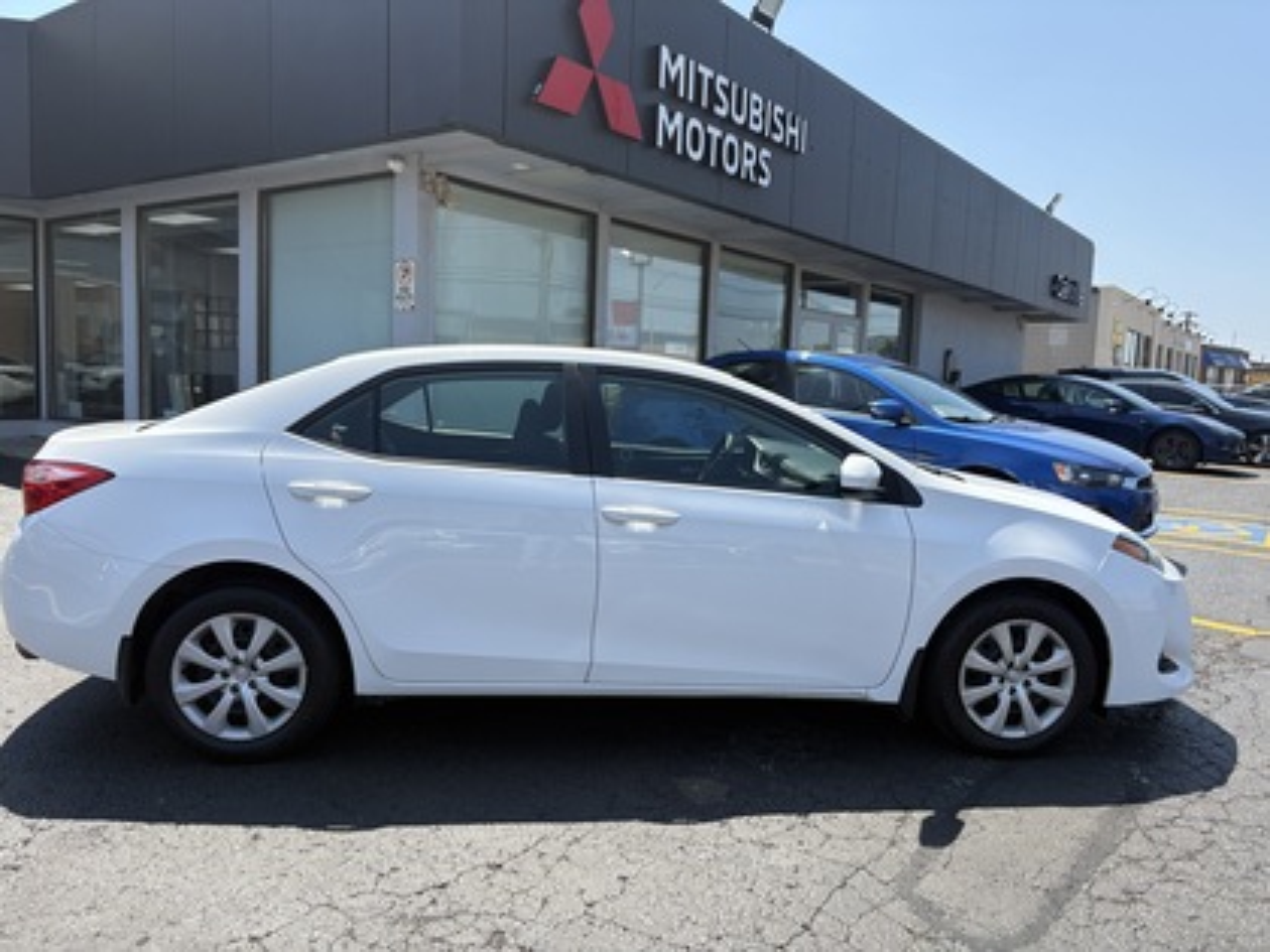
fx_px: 954
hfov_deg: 67.3
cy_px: 476
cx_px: 635
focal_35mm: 26
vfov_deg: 53.1
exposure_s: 1/2141
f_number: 1.6
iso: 50
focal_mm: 5.96
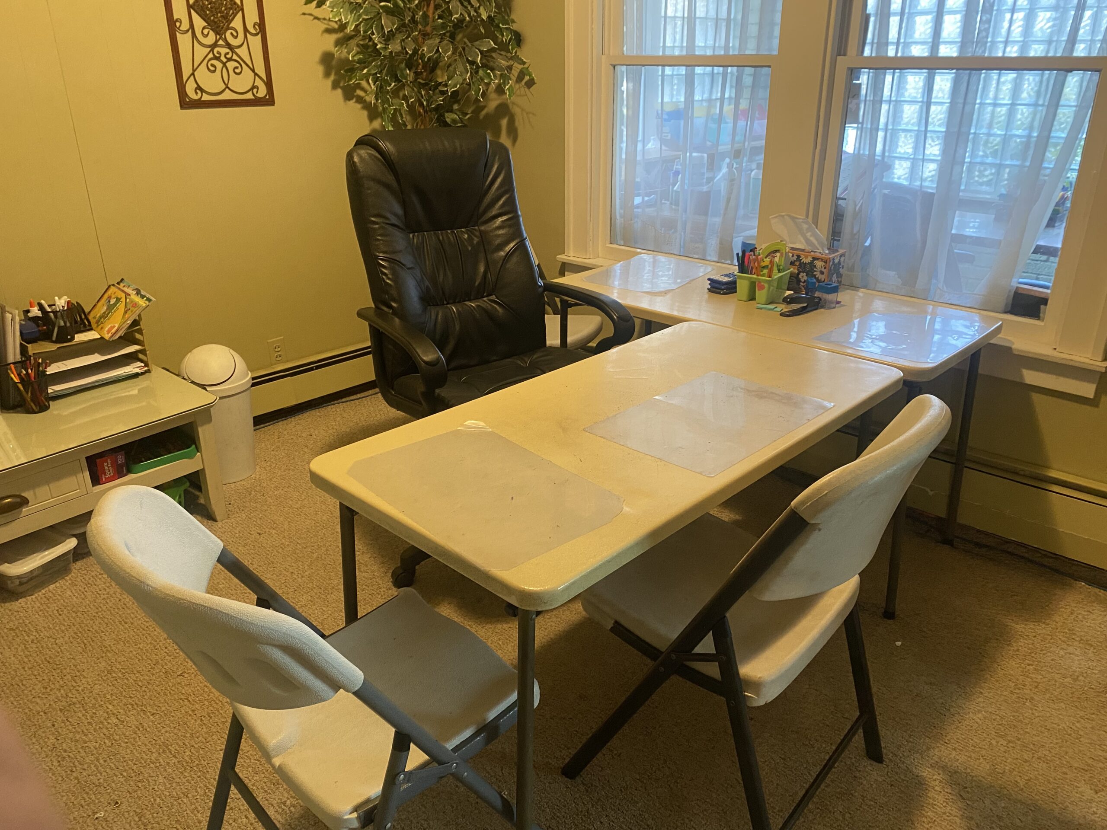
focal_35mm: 26
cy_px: 415
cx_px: 554
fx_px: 831
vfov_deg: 53.1
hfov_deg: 67.3
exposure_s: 1/60
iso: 400
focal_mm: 4.25
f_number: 1.8
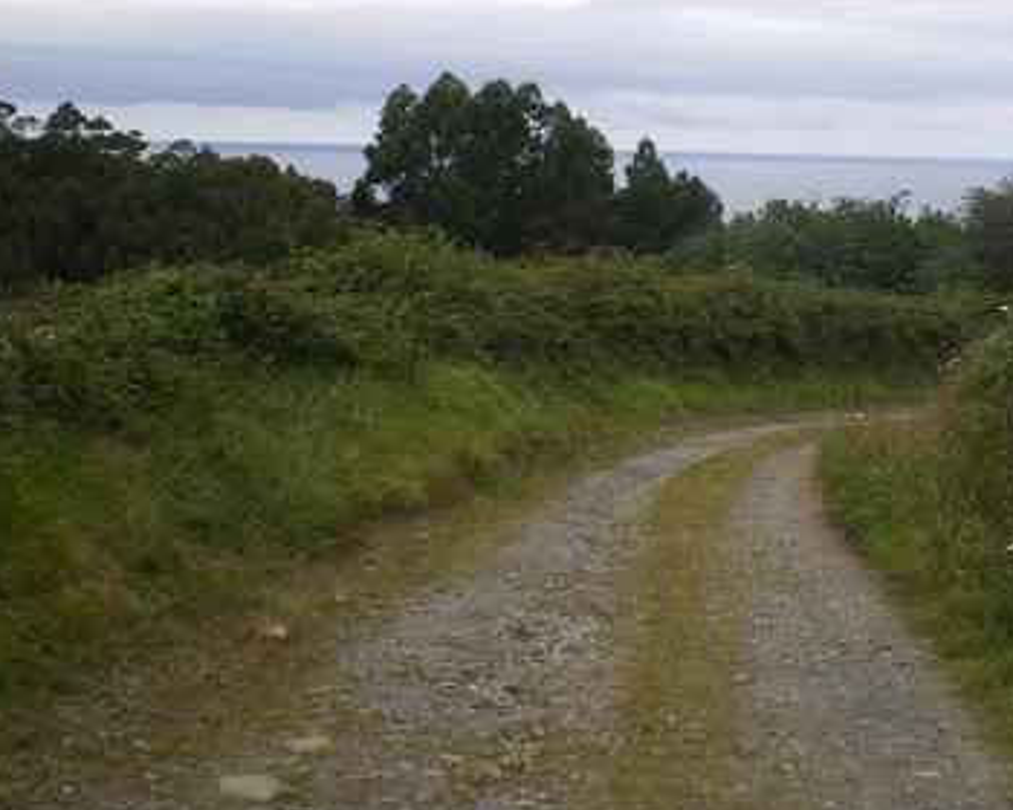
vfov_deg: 27.0
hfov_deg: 33.3
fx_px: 1679
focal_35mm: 56
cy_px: 263
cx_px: 683
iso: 64
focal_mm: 6.3
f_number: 4.6
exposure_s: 1/320
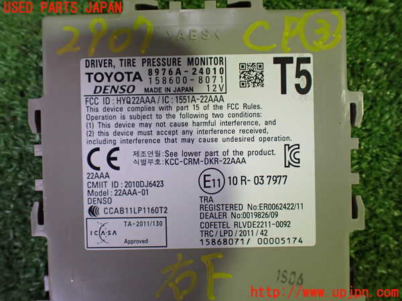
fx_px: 348
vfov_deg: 46.8
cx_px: 201
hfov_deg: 60.0
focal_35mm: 30
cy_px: 150
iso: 800
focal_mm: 5.4
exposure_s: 1/100
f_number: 2.3
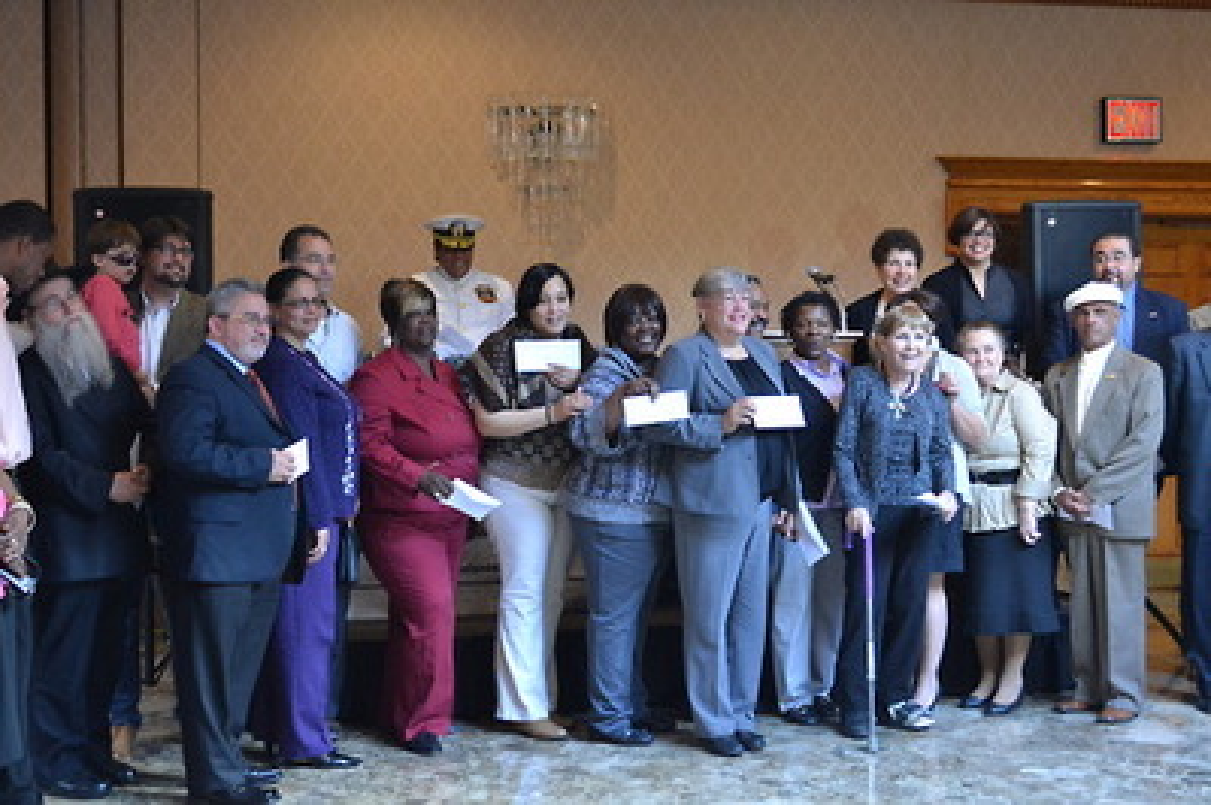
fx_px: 1714
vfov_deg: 26.4
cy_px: 402
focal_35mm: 51
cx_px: 606
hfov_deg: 38.9
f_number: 5
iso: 2000
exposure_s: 1/15
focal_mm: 34
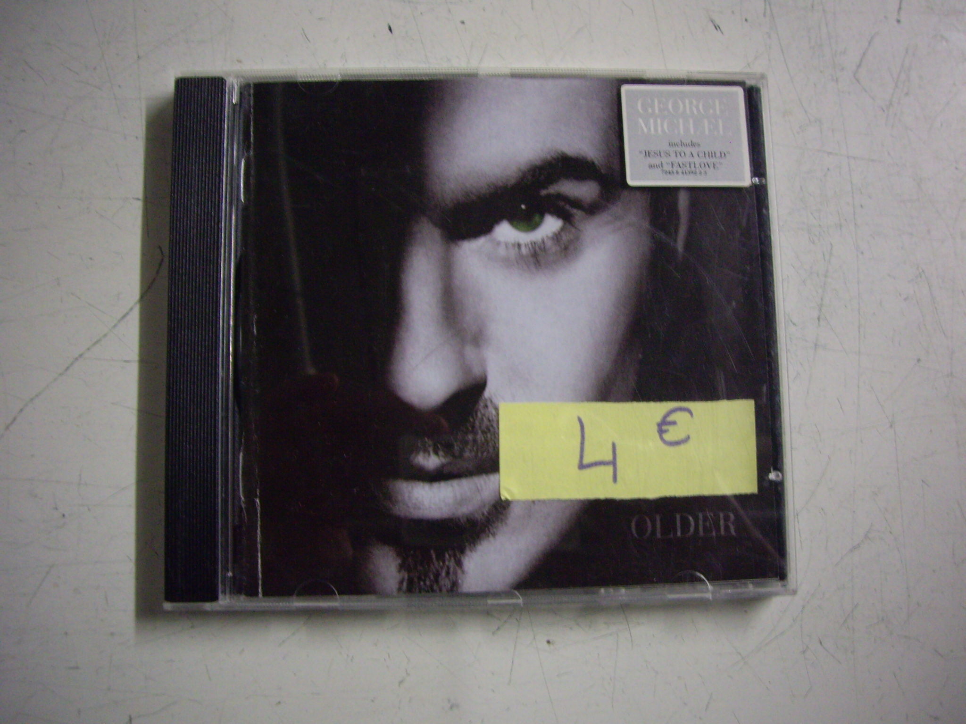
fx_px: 1060
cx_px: 483
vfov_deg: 37.7
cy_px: 362
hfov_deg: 49.0
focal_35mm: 38
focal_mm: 6.2
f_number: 2.7
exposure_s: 1/13
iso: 200
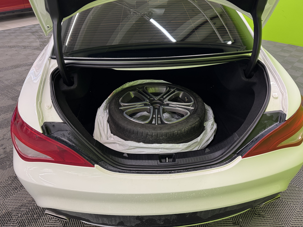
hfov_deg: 69.4
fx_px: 219
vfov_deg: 54.9
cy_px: 109
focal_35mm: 25
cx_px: 152
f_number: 1.78
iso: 200
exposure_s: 1/100
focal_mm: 6.76
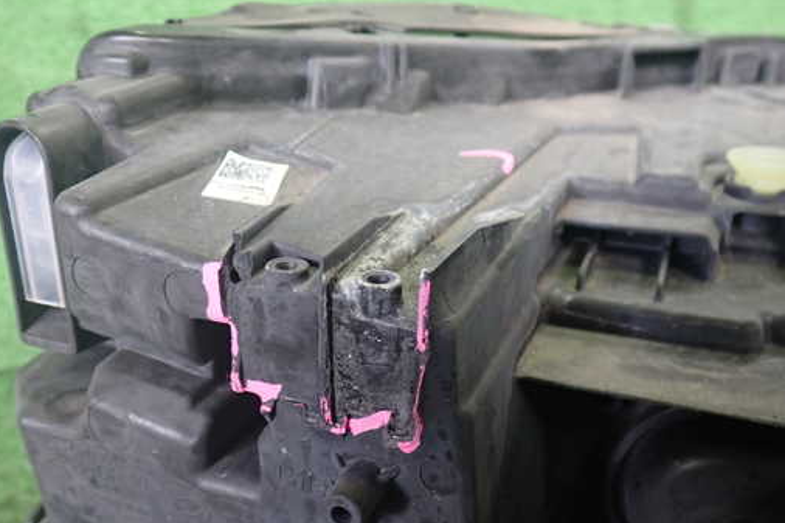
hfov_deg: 51.7
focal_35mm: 37
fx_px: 806
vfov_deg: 35.9
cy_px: 281
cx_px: 332
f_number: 2.3
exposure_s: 1/30
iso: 250
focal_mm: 5.4
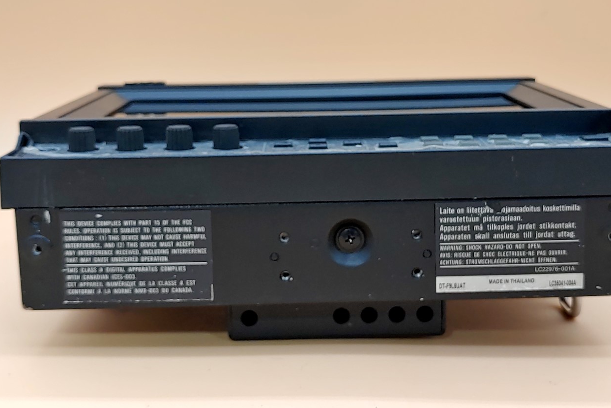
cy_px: 178
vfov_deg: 25.5
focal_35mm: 53
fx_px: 900
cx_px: 317
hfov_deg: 37.5
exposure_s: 1/62
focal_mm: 4.36
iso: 50
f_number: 1.8
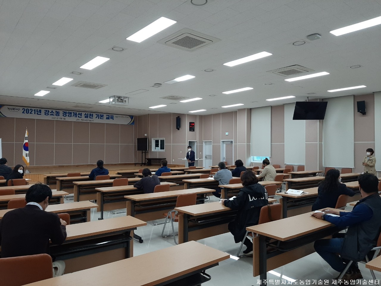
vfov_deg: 53.1
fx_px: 286
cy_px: 143
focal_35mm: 26
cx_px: 190
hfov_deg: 67.3
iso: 64
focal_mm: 3.93
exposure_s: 1/60.2
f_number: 1.7
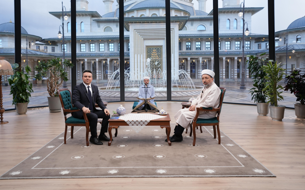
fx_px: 241
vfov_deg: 43.1
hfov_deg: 64.6
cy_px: 84
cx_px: 146
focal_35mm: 29
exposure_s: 1/250
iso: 200
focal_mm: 27
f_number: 2.8
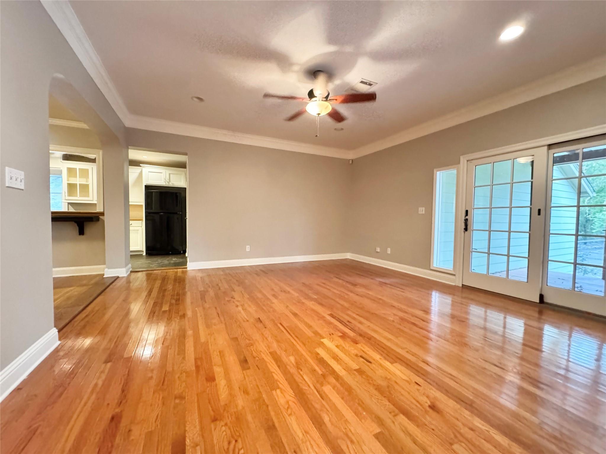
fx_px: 245
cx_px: 303
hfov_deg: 102.1
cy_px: 227
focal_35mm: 14
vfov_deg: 85.7
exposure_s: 1/60
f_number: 2.2
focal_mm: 2.22
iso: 1250
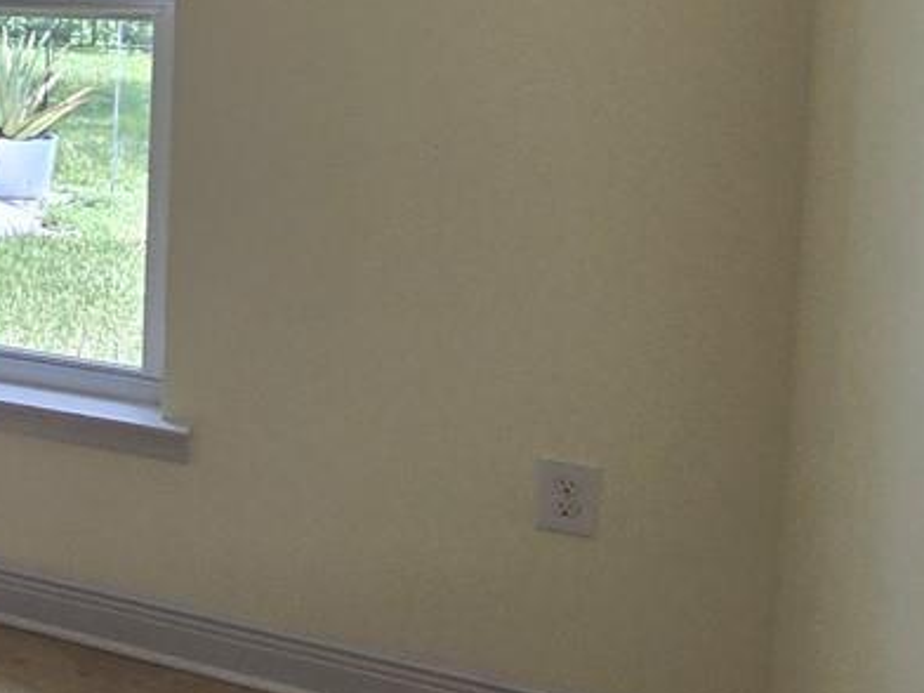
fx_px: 1415
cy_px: 9
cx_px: -636
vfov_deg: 26.2
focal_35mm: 53
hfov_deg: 23.6
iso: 50
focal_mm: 2.2
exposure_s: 1/120
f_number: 2.2
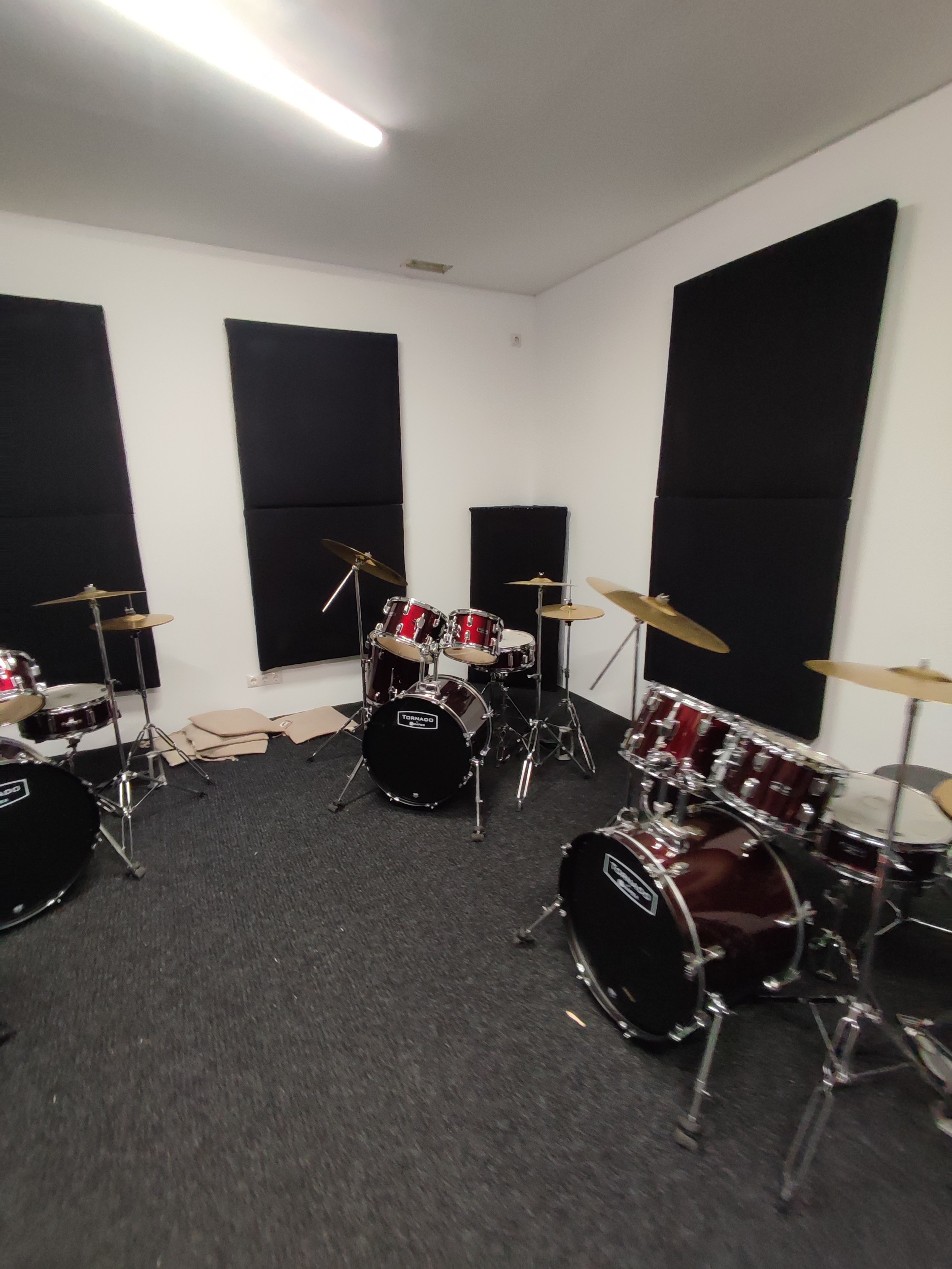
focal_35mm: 16
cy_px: 634
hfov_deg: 78.2
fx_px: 586
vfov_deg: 94.5
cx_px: 476
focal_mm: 1.65
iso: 240
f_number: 2.2
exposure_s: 1/33
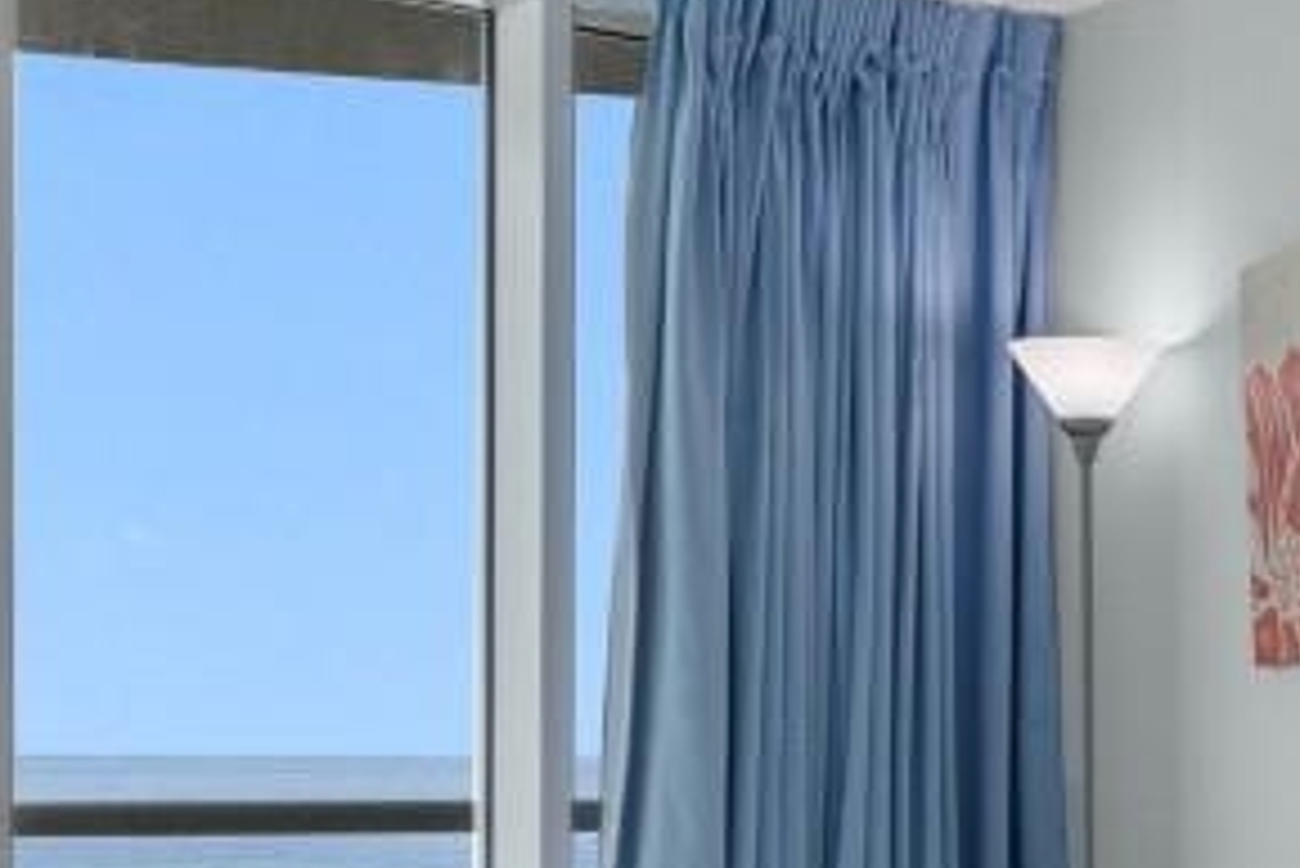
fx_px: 3035
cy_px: 666
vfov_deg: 16.2
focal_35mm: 84
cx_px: 1615
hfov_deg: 22.1
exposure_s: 1/13
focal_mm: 10
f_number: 4.5
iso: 100
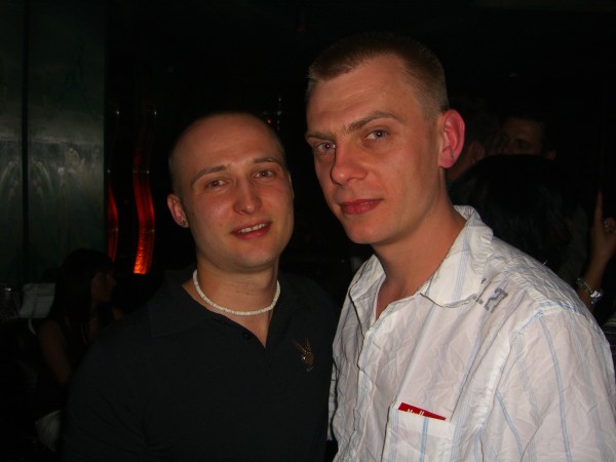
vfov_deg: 37.7
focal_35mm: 38
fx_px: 676
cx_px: 308
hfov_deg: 49.0
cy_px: 231
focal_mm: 7.9
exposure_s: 1/60
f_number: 2.8
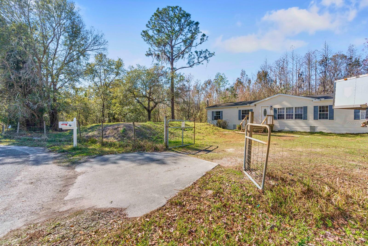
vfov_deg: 73.8
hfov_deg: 96.7
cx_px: 184
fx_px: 164
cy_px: 123
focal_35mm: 16
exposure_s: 1/320
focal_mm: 16
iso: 250
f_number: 8
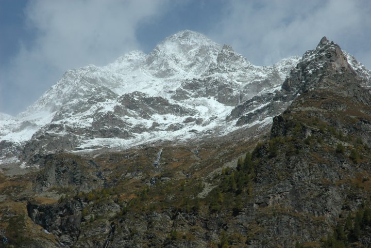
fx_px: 1082
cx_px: 186
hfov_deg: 19.5
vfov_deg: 13.0
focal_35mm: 105
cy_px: 124
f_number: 11
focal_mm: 70
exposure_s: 1/500
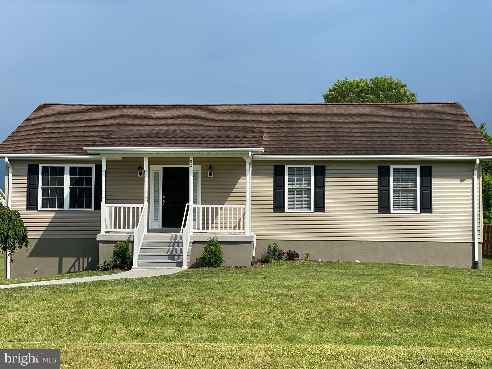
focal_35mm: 52
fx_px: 739
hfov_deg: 36.8
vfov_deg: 28.0
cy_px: 184
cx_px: 246
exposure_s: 1/1497
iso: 20
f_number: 2
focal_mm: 6
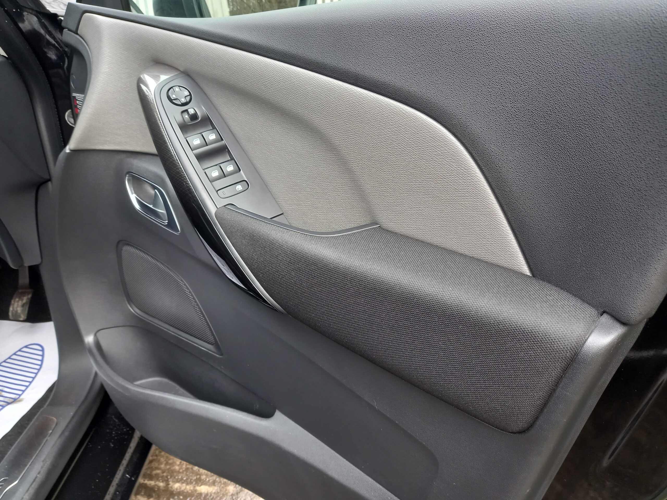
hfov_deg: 69.4
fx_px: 482
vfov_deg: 54.9
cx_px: 334
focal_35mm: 25
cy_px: 250
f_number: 2
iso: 200
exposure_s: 1/60
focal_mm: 4.6
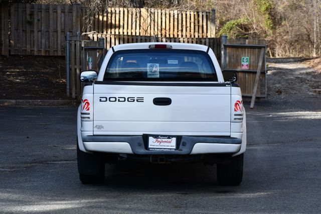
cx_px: 160
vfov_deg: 10.6
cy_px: 107
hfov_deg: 15.9
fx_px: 1150
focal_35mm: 129
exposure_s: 1/250
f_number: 8
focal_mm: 86
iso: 200
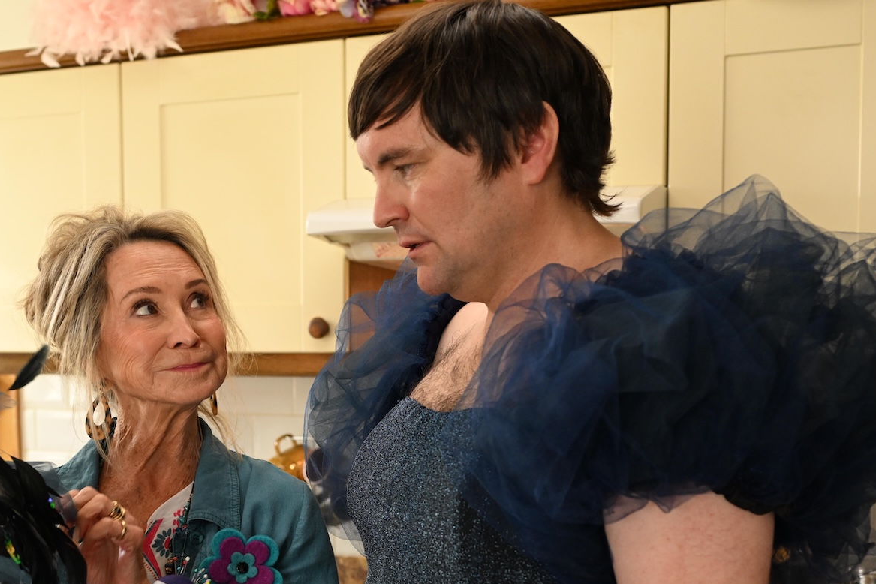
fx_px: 1460
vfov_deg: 22.4
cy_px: 452
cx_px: 375
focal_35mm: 60
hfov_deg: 33.3
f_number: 4
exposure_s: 1/200
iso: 1600
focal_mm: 35
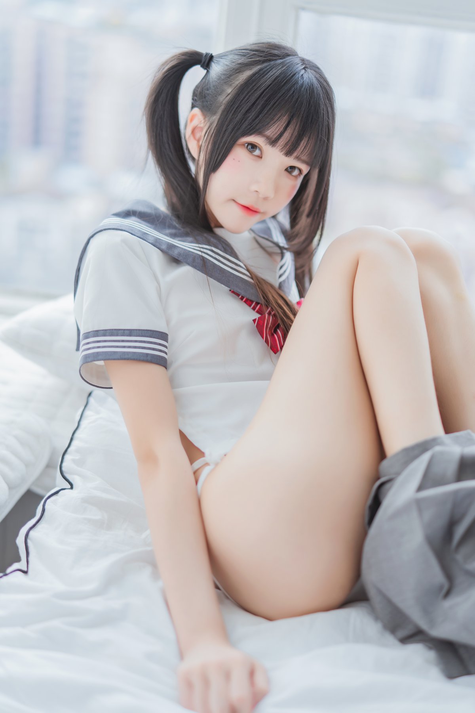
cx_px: 238
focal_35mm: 50
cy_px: 356
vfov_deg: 39.6
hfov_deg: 27.0
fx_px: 989
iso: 125
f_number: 1.4
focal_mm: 50
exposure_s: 1/250
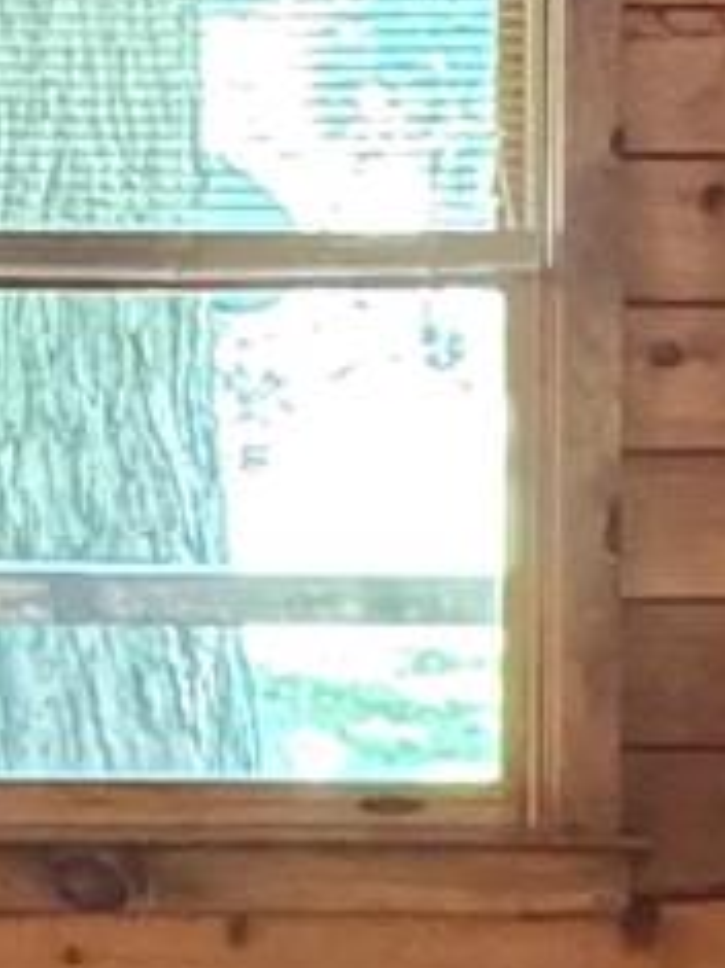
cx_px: -148
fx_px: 3410
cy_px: 268
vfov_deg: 16.1
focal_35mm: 122
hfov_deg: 11.9
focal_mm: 2.22
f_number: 2.2
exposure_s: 1/40
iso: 800
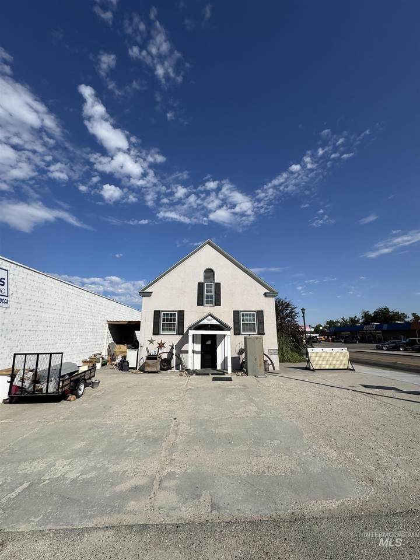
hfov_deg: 85.7
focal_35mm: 14
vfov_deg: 102.1
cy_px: 280
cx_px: 210
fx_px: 226
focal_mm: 2.22
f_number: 2.2
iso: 40
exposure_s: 1/3906
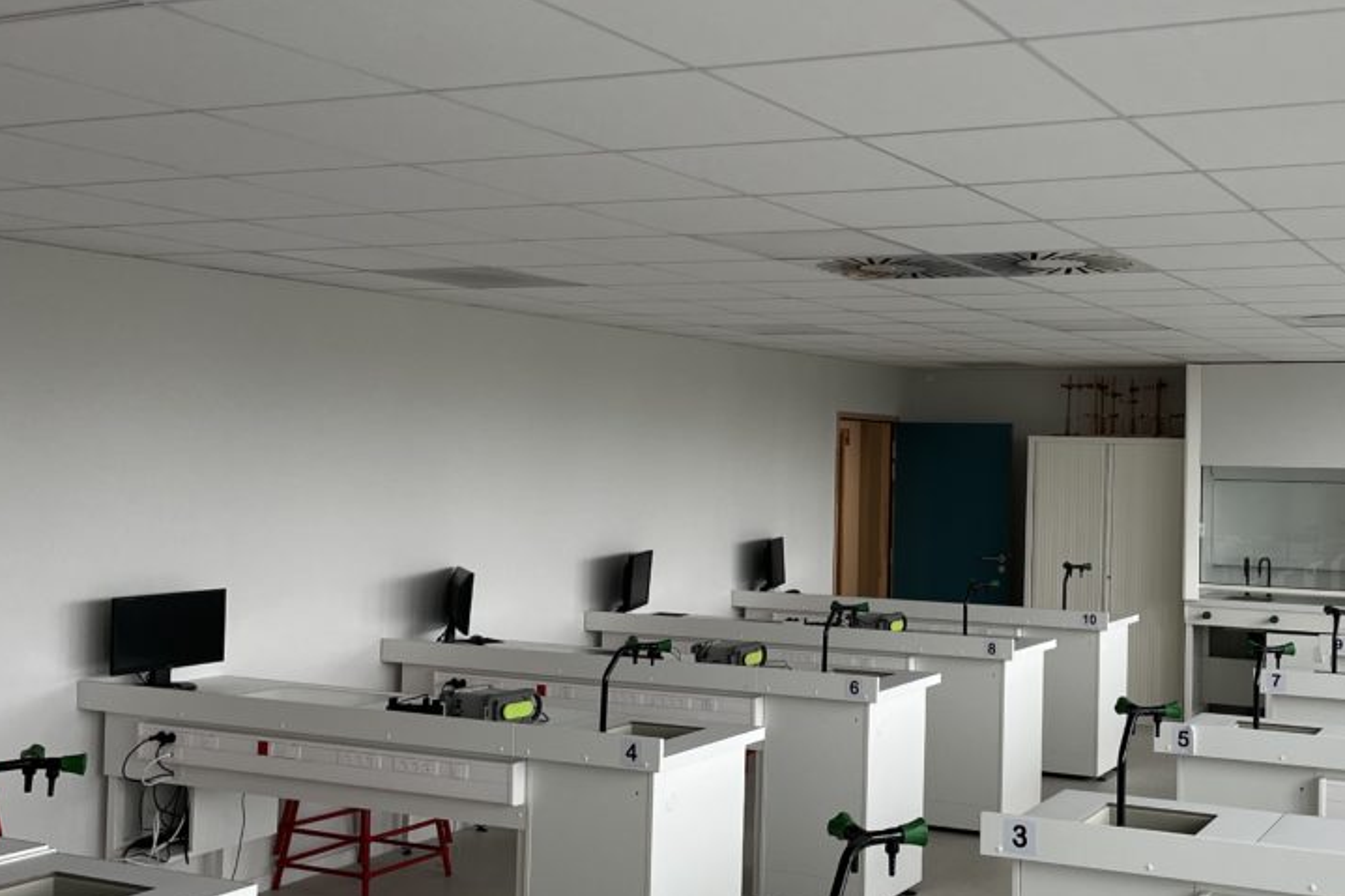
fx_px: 1569
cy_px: 463
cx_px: 963
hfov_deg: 45.2
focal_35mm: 42
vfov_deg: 31.9
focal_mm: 5.1
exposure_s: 1/121
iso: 80
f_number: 1.6
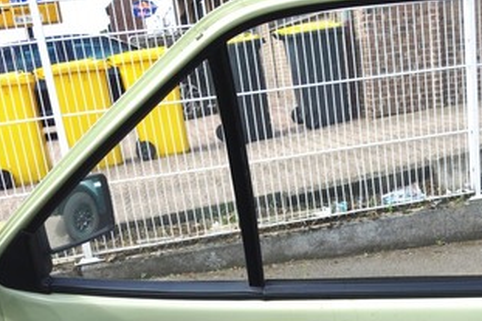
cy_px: 309
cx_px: 301
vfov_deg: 24.1
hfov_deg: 36.7
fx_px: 723
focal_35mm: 54
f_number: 5.6
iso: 125
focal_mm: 10.4
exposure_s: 1/250
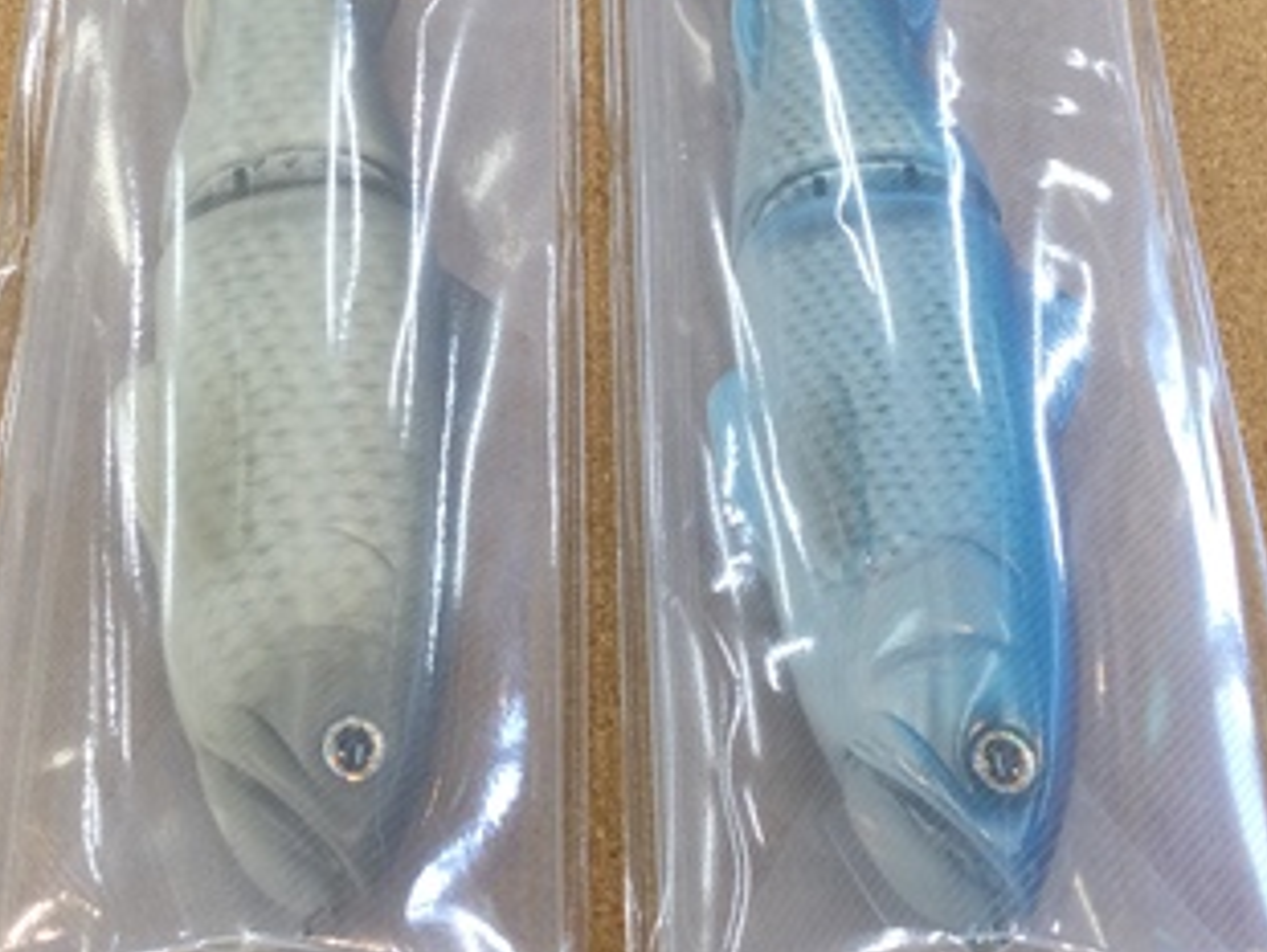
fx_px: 2198
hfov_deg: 32.2
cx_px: 617
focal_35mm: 60
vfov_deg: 24.1
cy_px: 212
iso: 25
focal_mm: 3.3
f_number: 2.4
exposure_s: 1/40
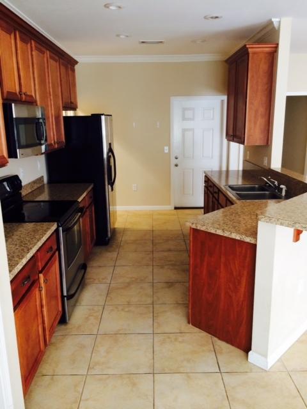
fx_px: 355
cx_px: 154
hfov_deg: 46.8
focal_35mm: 30
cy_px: 204
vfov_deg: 60.0
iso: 100
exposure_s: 1/30
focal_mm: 4.12
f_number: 2.2
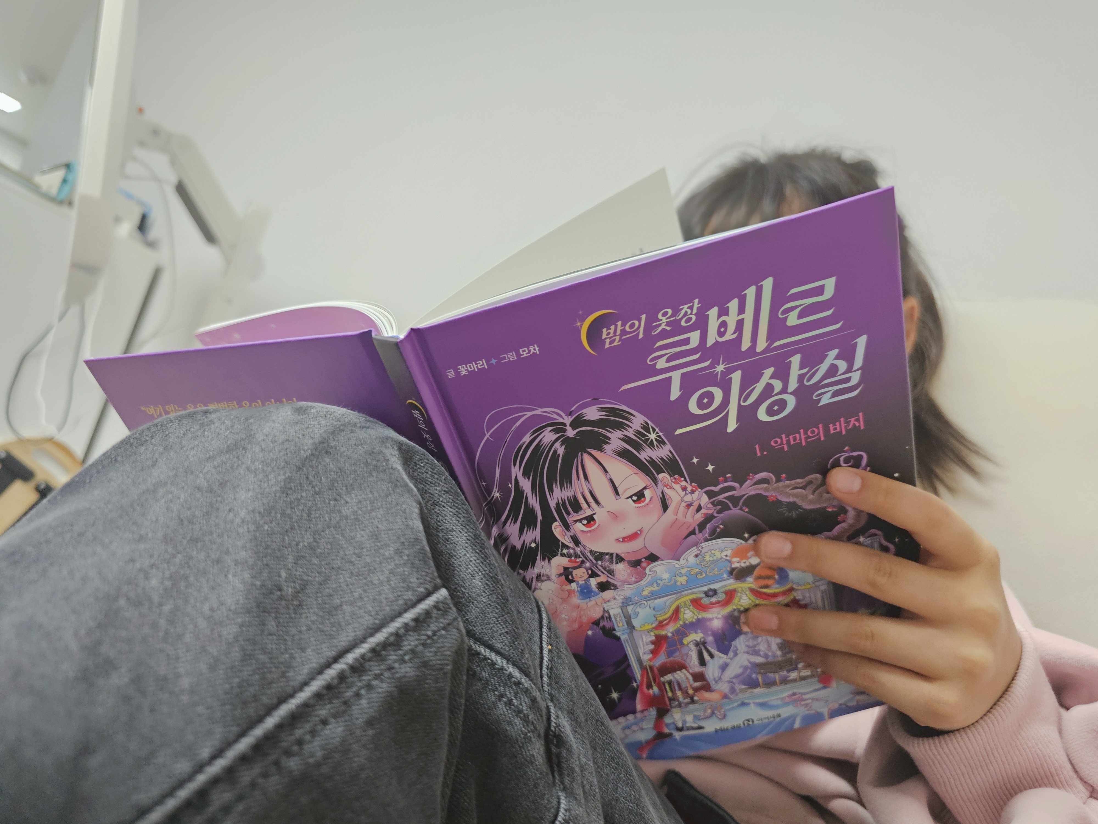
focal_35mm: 23
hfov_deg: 73.9
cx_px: 549
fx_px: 730
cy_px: 412
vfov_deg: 58.9
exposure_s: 1/120
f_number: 1.7
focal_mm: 6.3
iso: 800
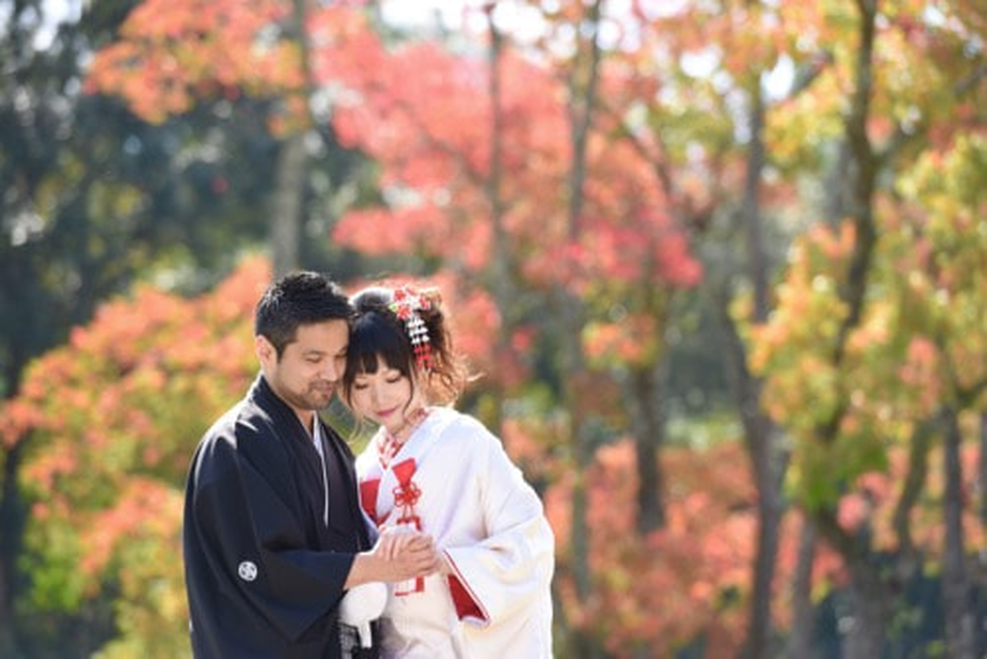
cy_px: 330
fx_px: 5486
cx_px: 494
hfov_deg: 10.3
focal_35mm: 200
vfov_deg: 6.9
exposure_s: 1/1250
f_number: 5.6
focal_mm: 200
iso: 800
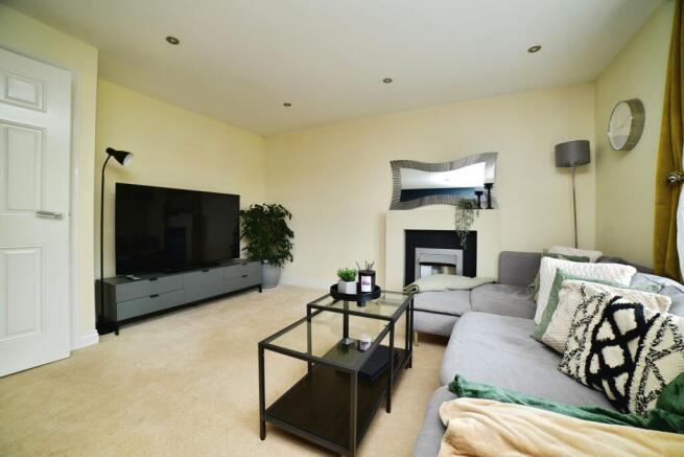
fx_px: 266
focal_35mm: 14
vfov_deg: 81.2
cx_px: 342
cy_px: 228
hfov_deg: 104.2
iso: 100
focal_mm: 14
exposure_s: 1/15
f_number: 8
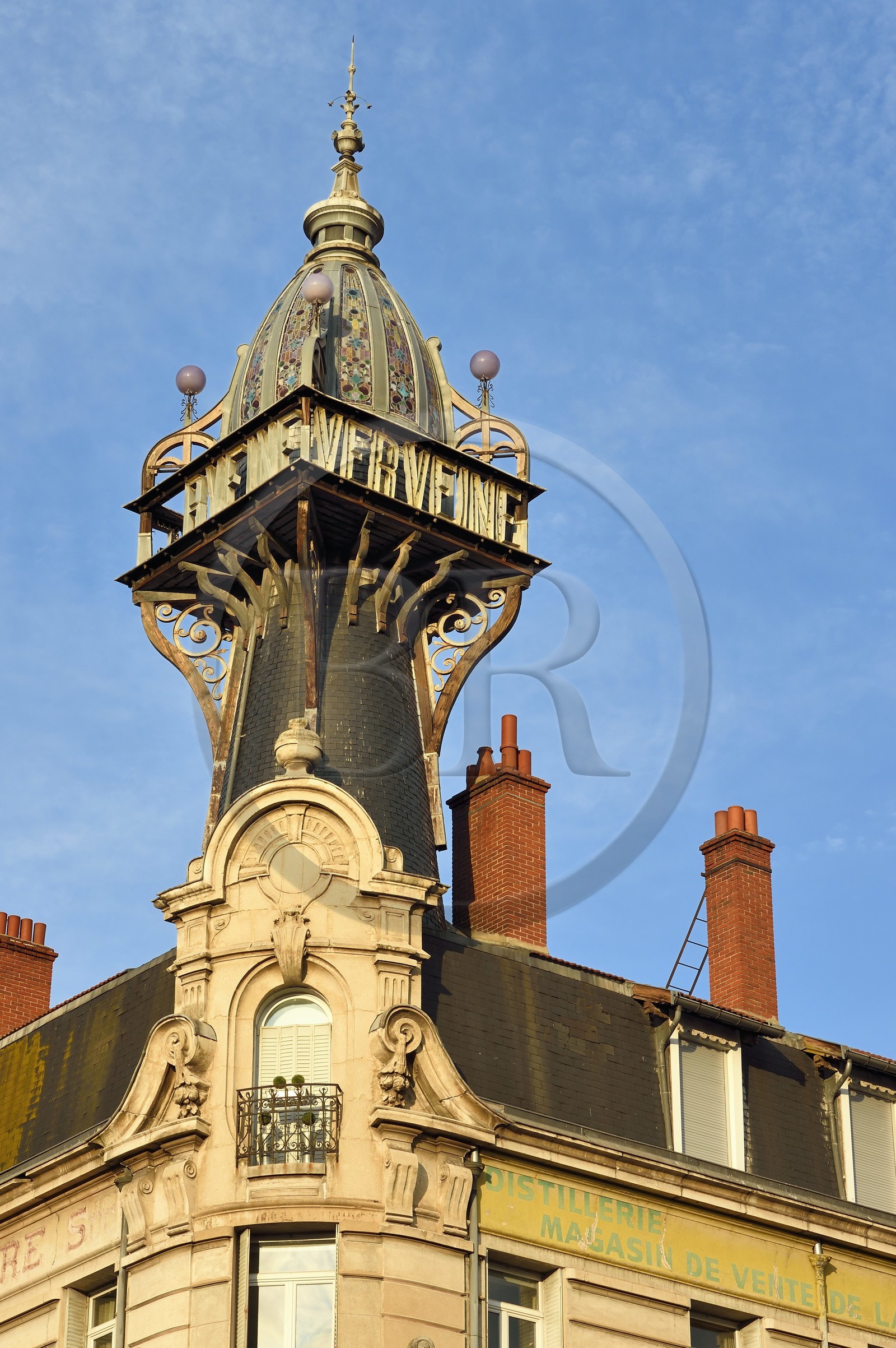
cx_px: 448
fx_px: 3552
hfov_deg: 14.4
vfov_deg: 21.5
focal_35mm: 95
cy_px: 674
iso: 400
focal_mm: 95
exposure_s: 1/200
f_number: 14
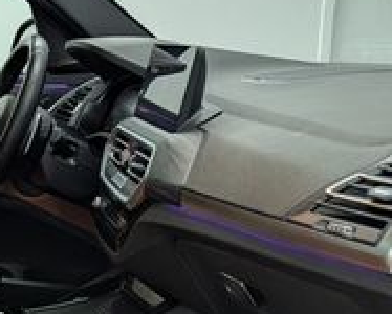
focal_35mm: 80
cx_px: -78
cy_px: 239
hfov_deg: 22.0
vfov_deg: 19.1
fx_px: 929
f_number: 1.68
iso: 226
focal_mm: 6.9
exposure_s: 1/120
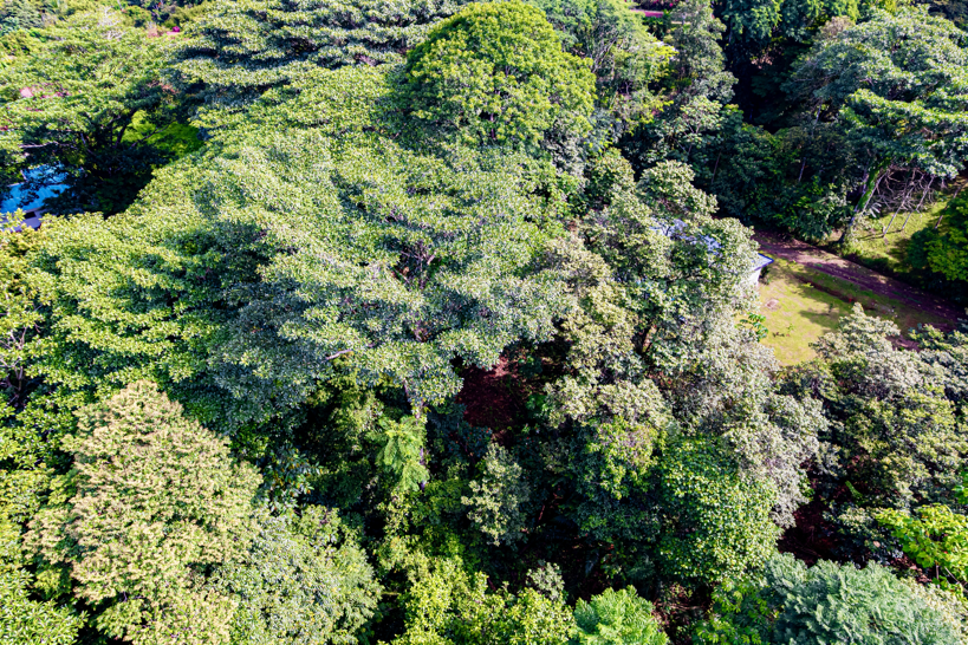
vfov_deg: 57.2
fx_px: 592
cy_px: 322
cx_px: 484
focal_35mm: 22
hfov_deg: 78.6
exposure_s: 1/15
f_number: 2.8
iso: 100
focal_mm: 8.38
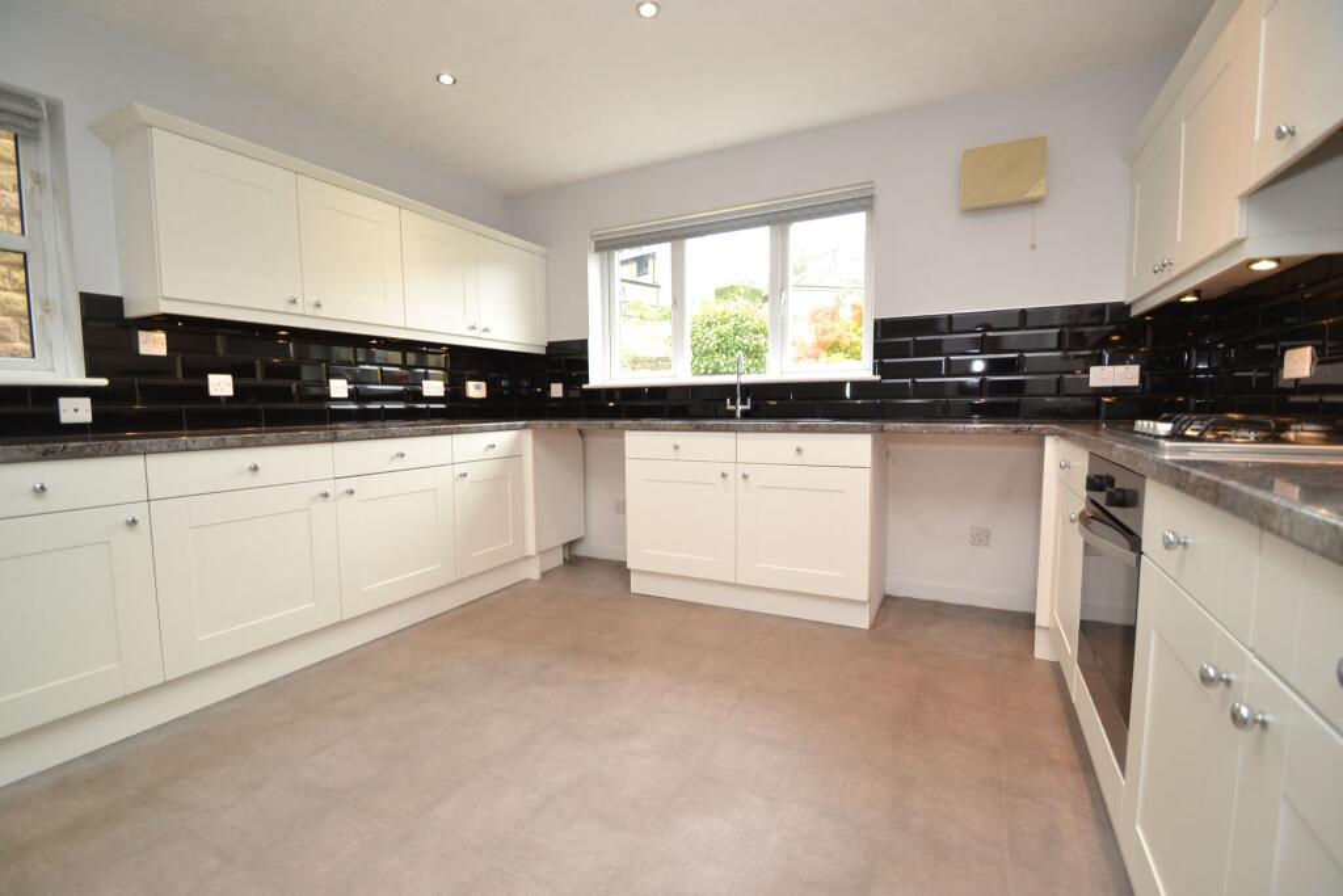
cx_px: 672
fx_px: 560
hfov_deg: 100.4
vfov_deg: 77.3
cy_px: 448
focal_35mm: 15
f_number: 3.5
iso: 500
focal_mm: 10
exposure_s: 1/60
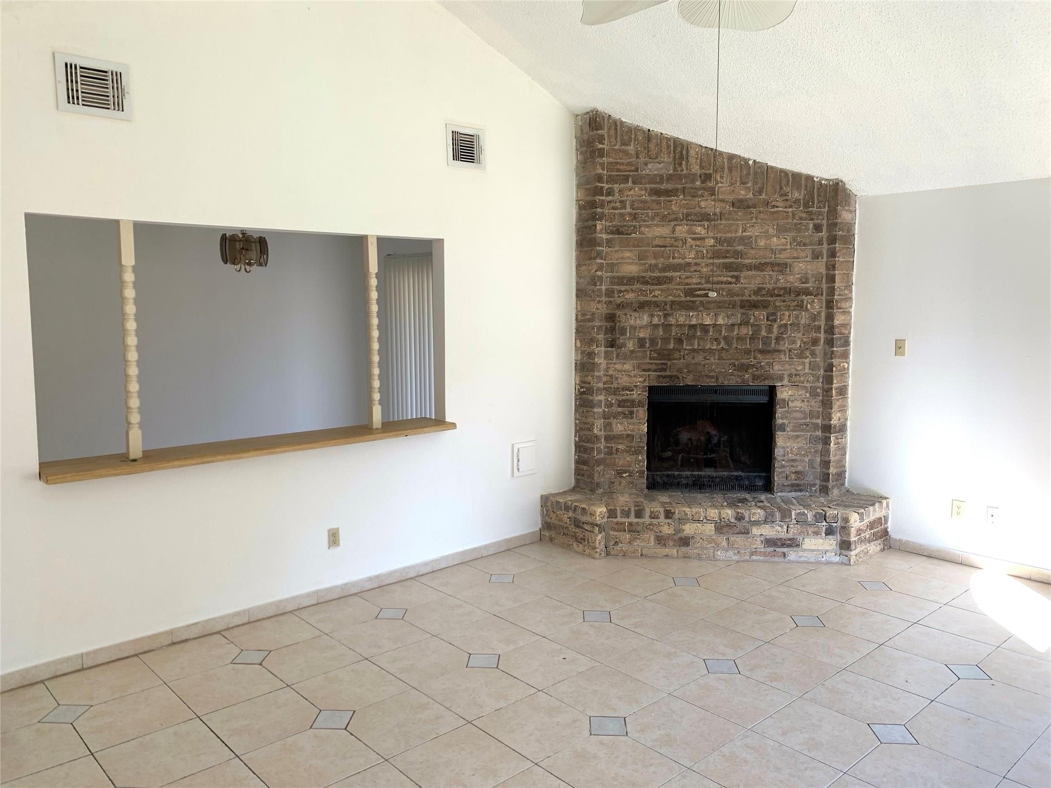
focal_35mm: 26
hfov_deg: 67.3
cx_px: 526
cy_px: 394
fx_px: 789
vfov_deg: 53.1
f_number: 1.8
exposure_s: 1/193
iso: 25
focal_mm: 4.25
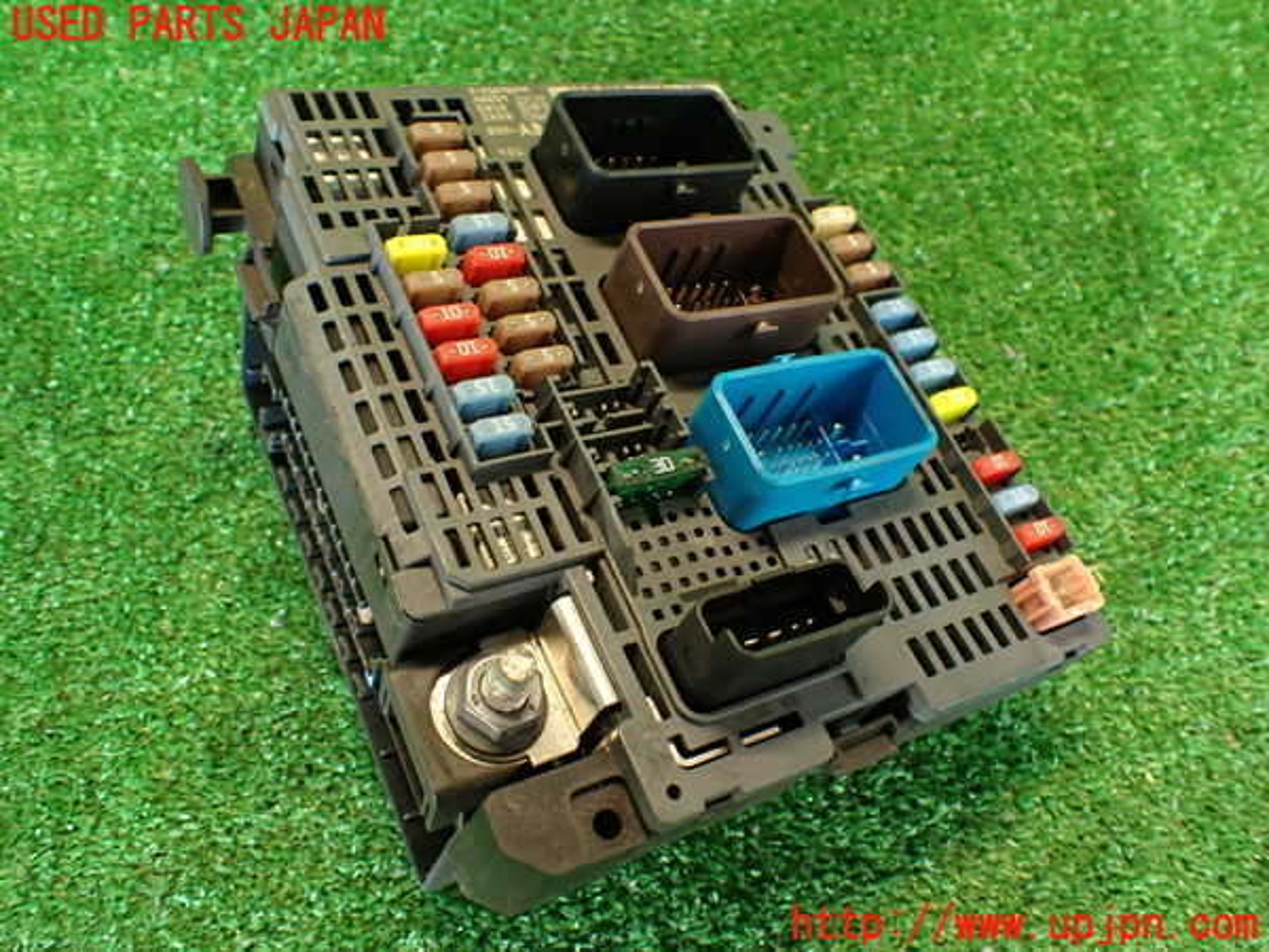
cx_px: 634
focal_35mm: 30
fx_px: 1100
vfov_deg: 46.8
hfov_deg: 60.0
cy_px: 476
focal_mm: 5.4
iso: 320
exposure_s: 1/30
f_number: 2.3
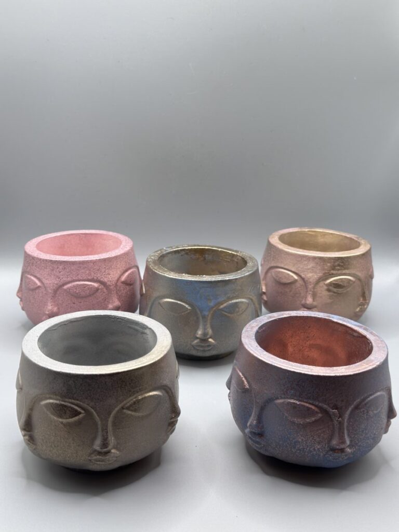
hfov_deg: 30.3
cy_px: 266
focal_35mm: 48
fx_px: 738
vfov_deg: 39.7
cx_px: 200
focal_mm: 6.86
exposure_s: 1/121
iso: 80
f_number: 1.78
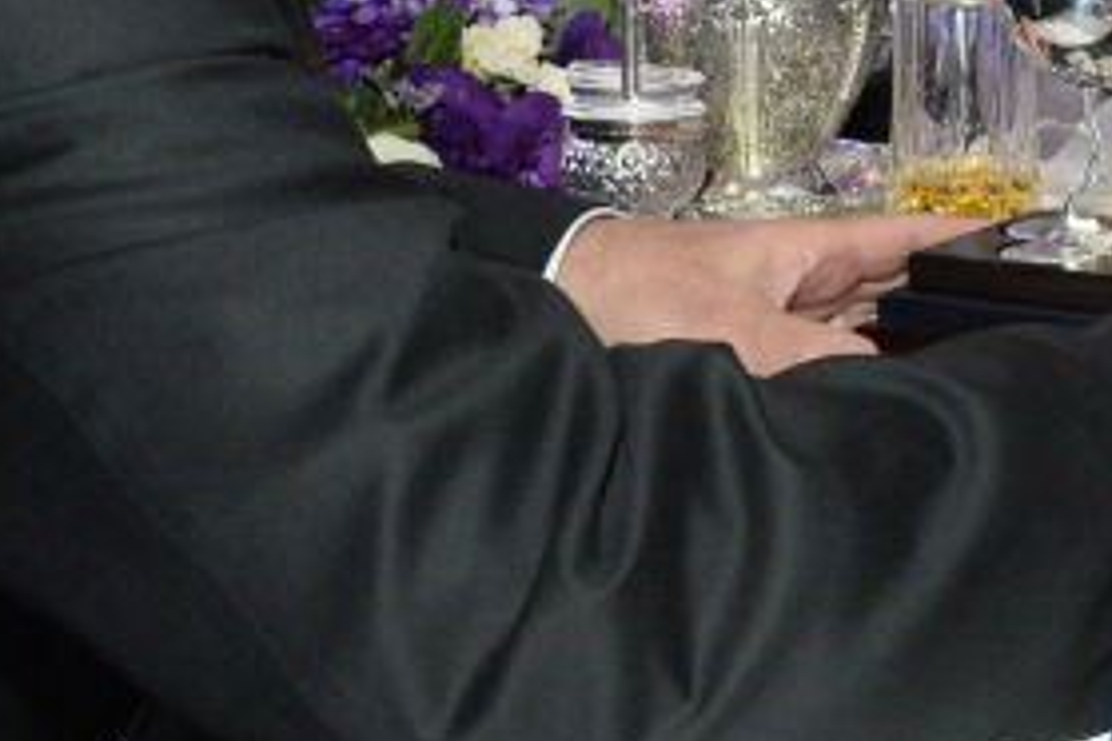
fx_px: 3398
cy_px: -365
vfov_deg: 11.9
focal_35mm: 110
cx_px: 1371
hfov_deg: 17.6
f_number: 7.1
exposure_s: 1/100
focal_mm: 30
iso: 2500
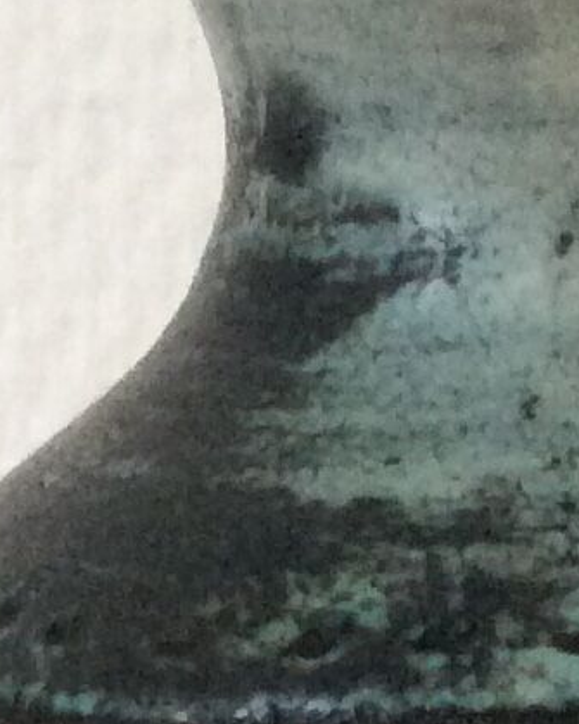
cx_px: 690
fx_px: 4136
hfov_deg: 7.9
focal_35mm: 193
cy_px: 629
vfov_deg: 10.0
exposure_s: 1/25
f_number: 2.4
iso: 200
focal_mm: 3.3
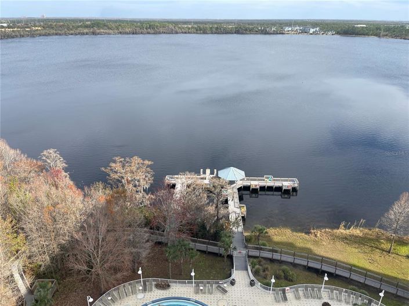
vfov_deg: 54.8
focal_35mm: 25
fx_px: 295
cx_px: 204
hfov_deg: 69.4
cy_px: 153
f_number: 1.6
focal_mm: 5.1
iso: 32
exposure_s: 1/1976
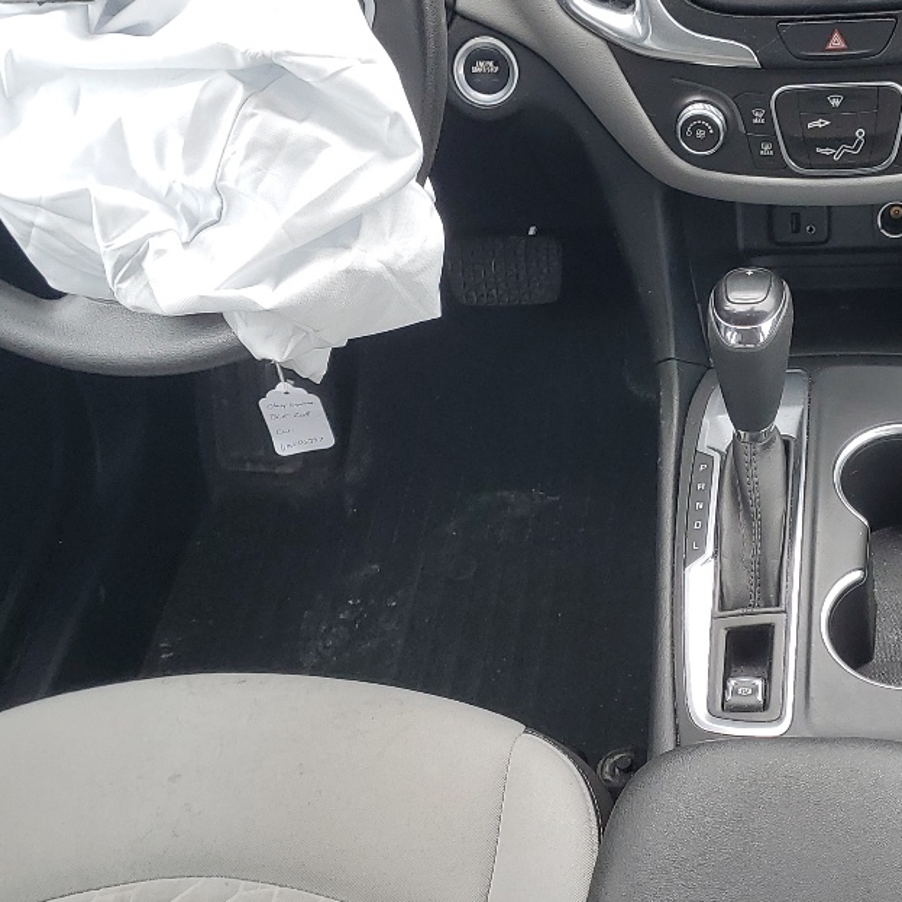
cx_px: 705
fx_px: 1739
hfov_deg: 28.5
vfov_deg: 29.1
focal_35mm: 59
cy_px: 458
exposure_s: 1/120
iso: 52
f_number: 1.5
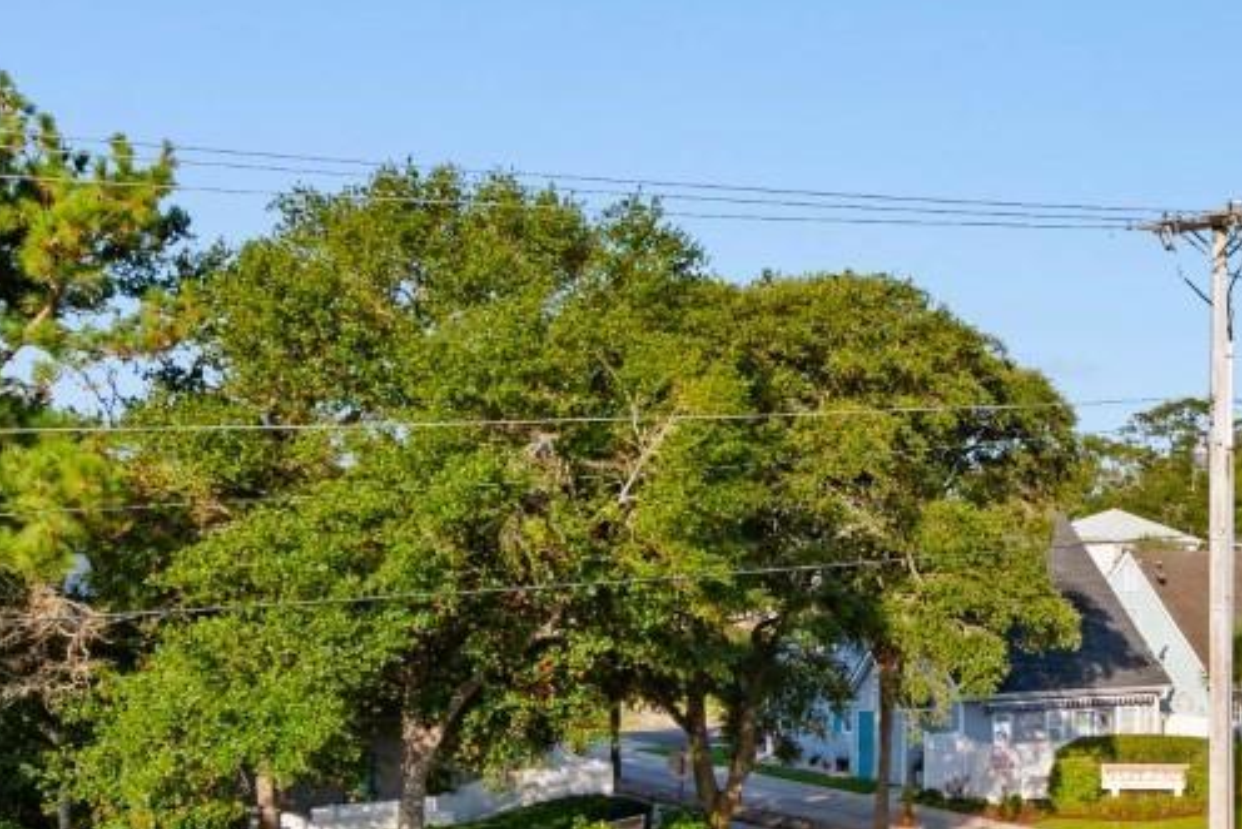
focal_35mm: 49
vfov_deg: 27.5
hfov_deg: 38.5
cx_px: 1027
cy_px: 501
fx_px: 1691
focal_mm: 10
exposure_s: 1/100
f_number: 5
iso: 100
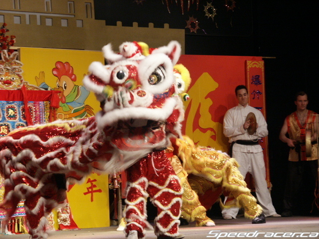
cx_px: 160
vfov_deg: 10.2
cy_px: 120
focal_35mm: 145
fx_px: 1336
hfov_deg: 13.6
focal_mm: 36.7
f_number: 3.5
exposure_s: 1/45
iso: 200
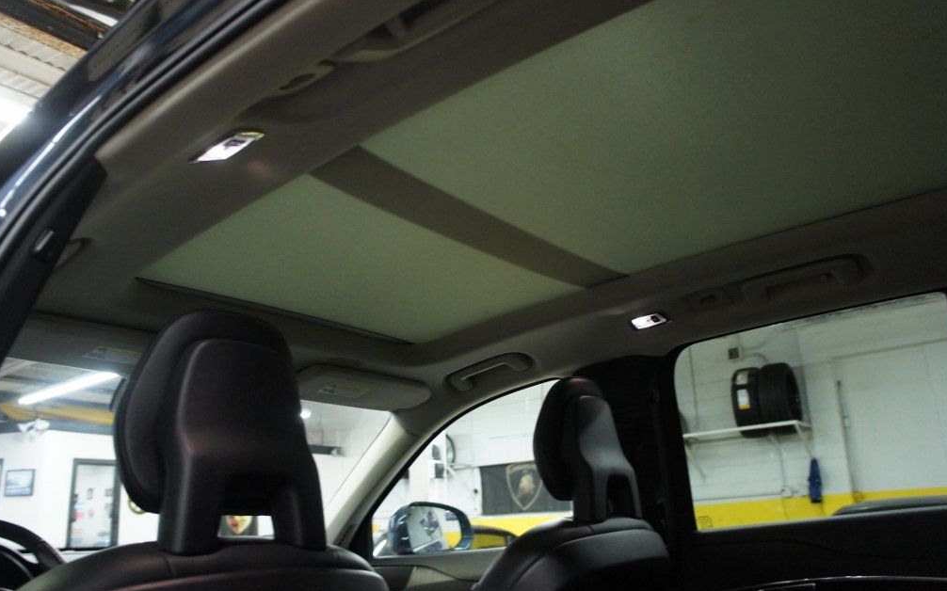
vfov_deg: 44.5
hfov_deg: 66.5
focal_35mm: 28
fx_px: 722
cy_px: 303
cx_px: 474
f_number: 3.5
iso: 1600
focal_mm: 18
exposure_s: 1/50
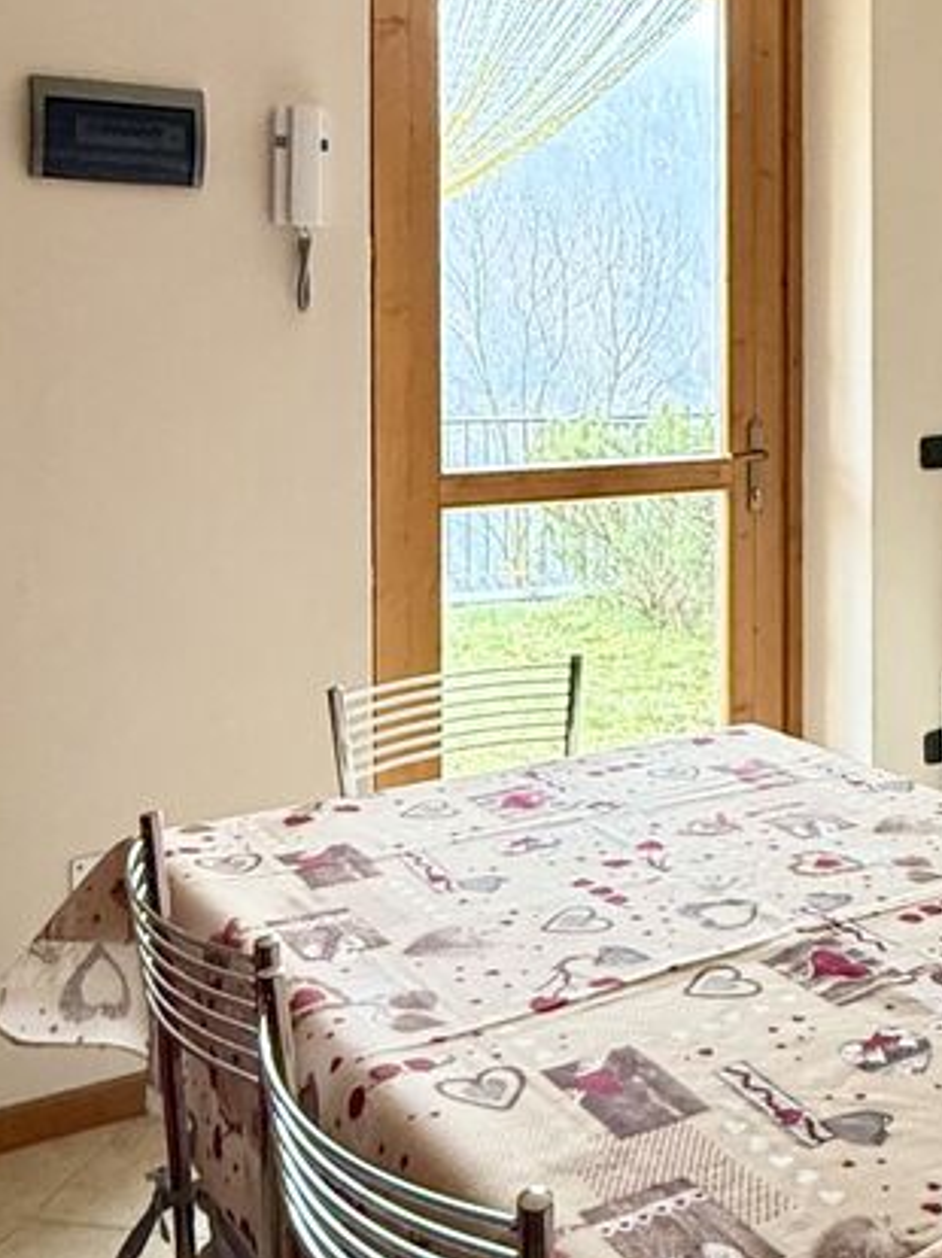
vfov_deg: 46.6
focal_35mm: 39
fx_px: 1417
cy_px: 356
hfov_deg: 35.9
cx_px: 719
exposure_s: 1/60
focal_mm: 2.22
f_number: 2.2
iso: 400
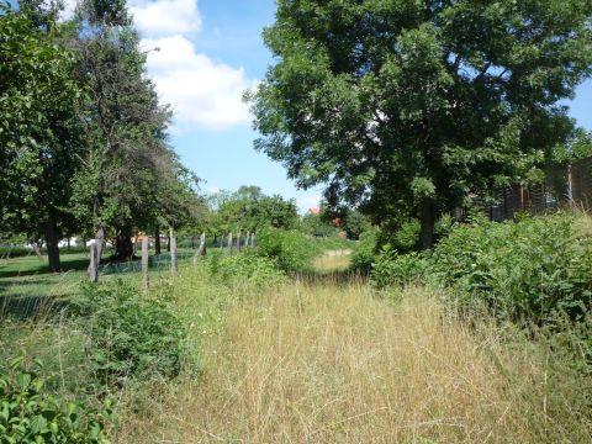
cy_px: 222
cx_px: 296
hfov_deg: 50.1
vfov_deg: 38.7
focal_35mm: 37
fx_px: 633
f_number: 4
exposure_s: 1/400
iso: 100
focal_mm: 5.2
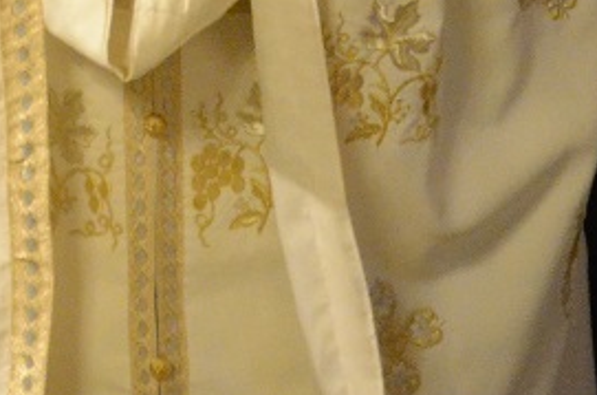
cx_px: -533
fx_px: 4613
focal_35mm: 279
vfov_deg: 4.8
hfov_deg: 7.2
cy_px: -397
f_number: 4.8
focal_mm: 42
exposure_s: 1/30
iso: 5000
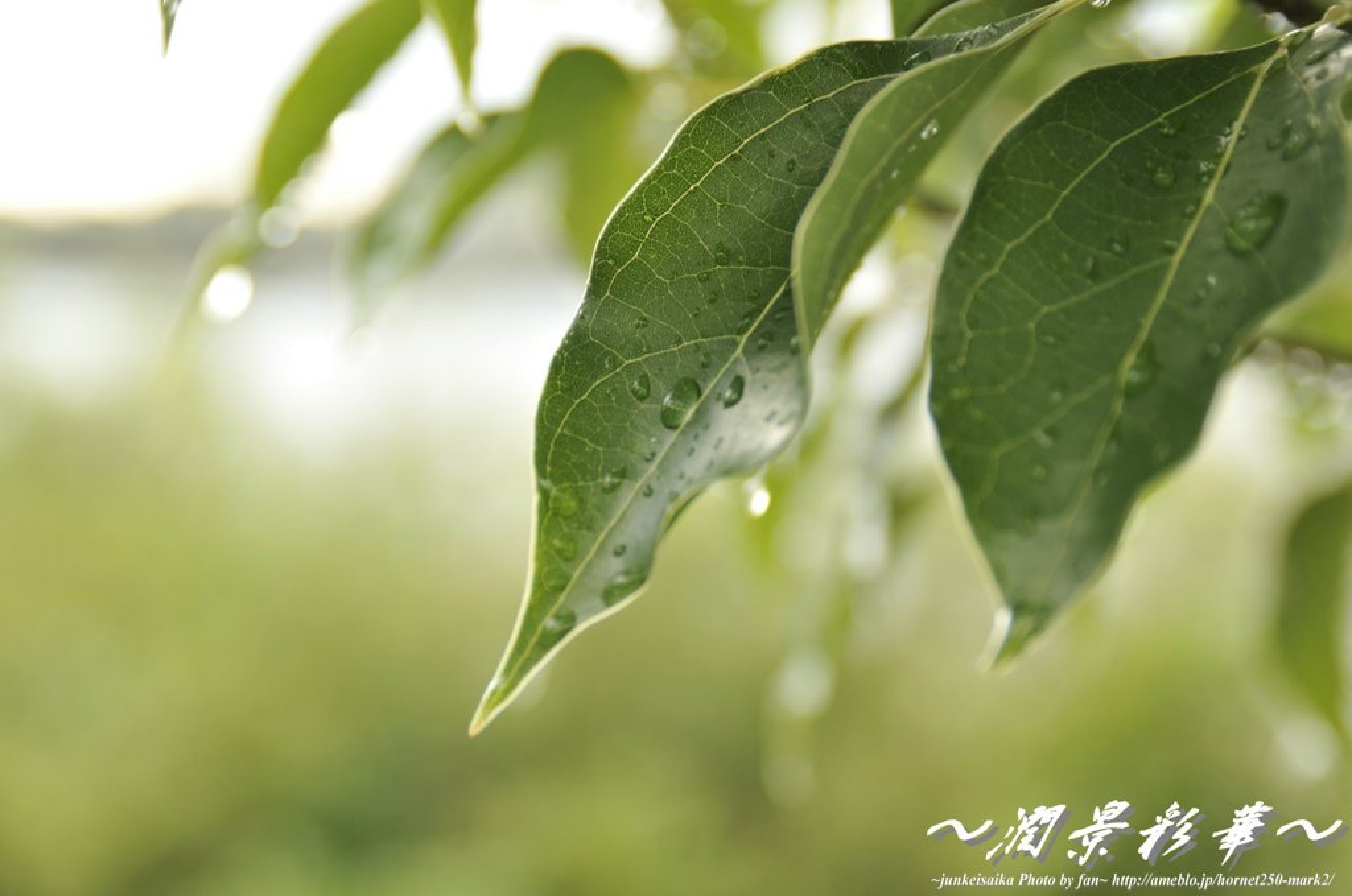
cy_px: 448
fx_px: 2812
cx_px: 676
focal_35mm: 75
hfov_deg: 27.0
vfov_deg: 18.1
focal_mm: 50
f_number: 3.5
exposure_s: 1/250
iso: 200
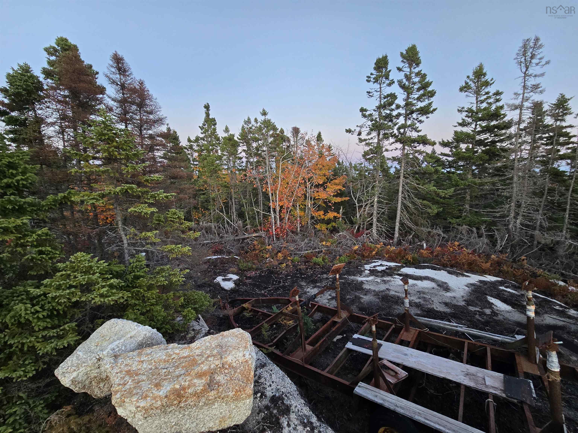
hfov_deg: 106.2
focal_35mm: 13
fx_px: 217
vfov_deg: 89.9
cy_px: 216
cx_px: 289
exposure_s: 1/60
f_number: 2.2
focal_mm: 2.2
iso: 200
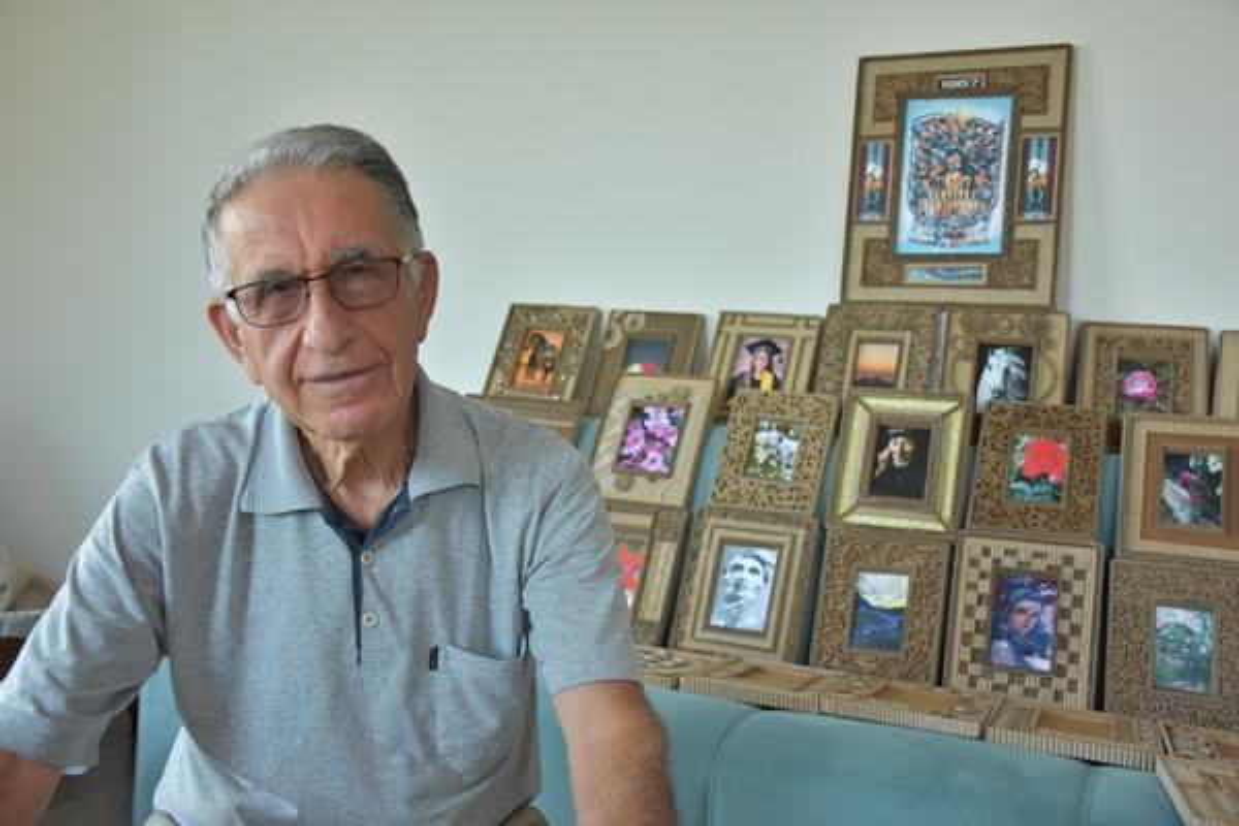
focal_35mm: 34
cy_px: 413
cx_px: 620
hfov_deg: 55.1
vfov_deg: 38.4
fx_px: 1187
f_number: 4.5
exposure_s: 1/80
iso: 800
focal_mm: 23
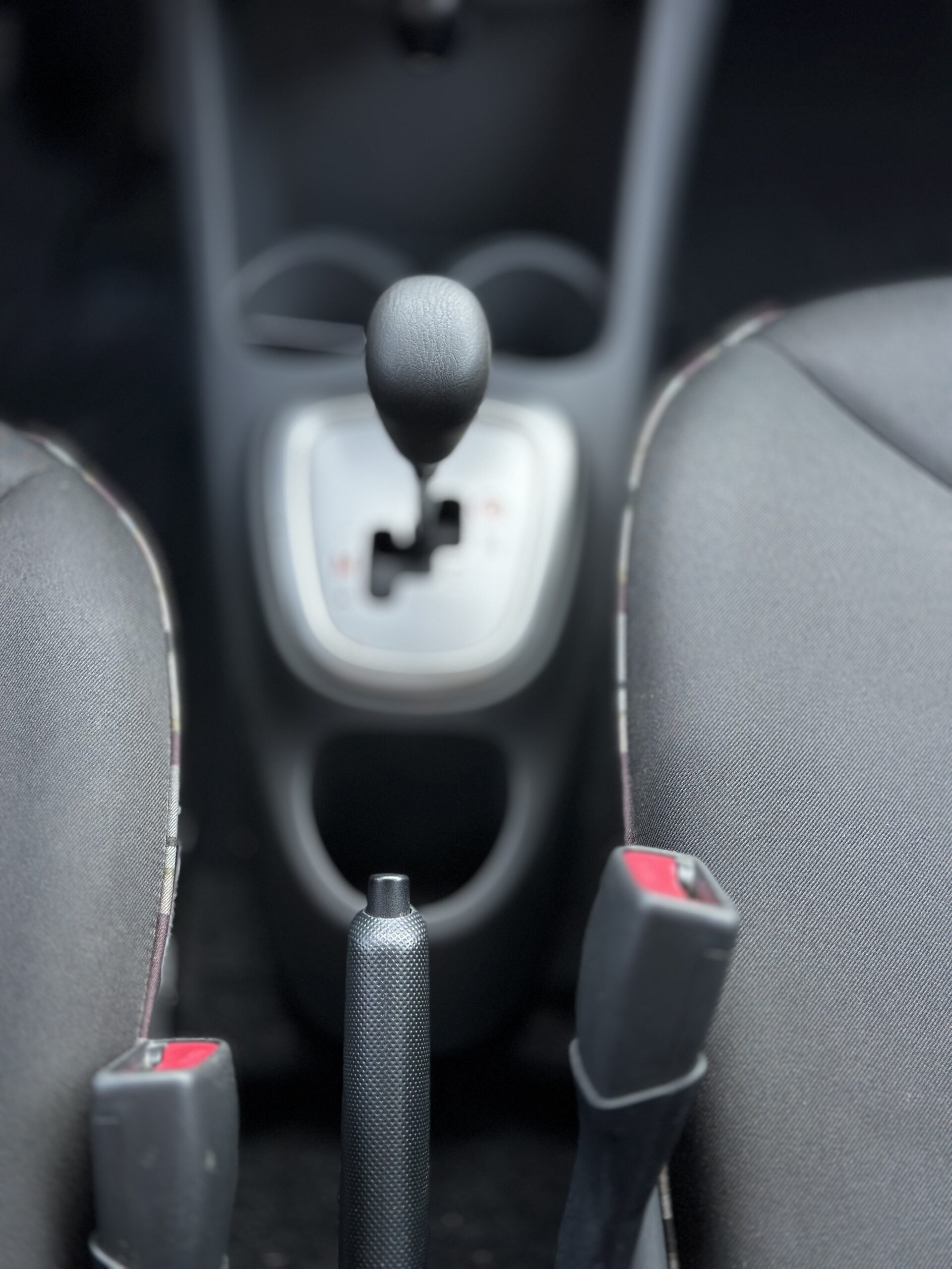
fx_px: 1760
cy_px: 634
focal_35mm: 48
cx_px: 476
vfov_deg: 39.7
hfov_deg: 30.3
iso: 64
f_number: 1.78
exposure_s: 1/121
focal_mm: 6.86
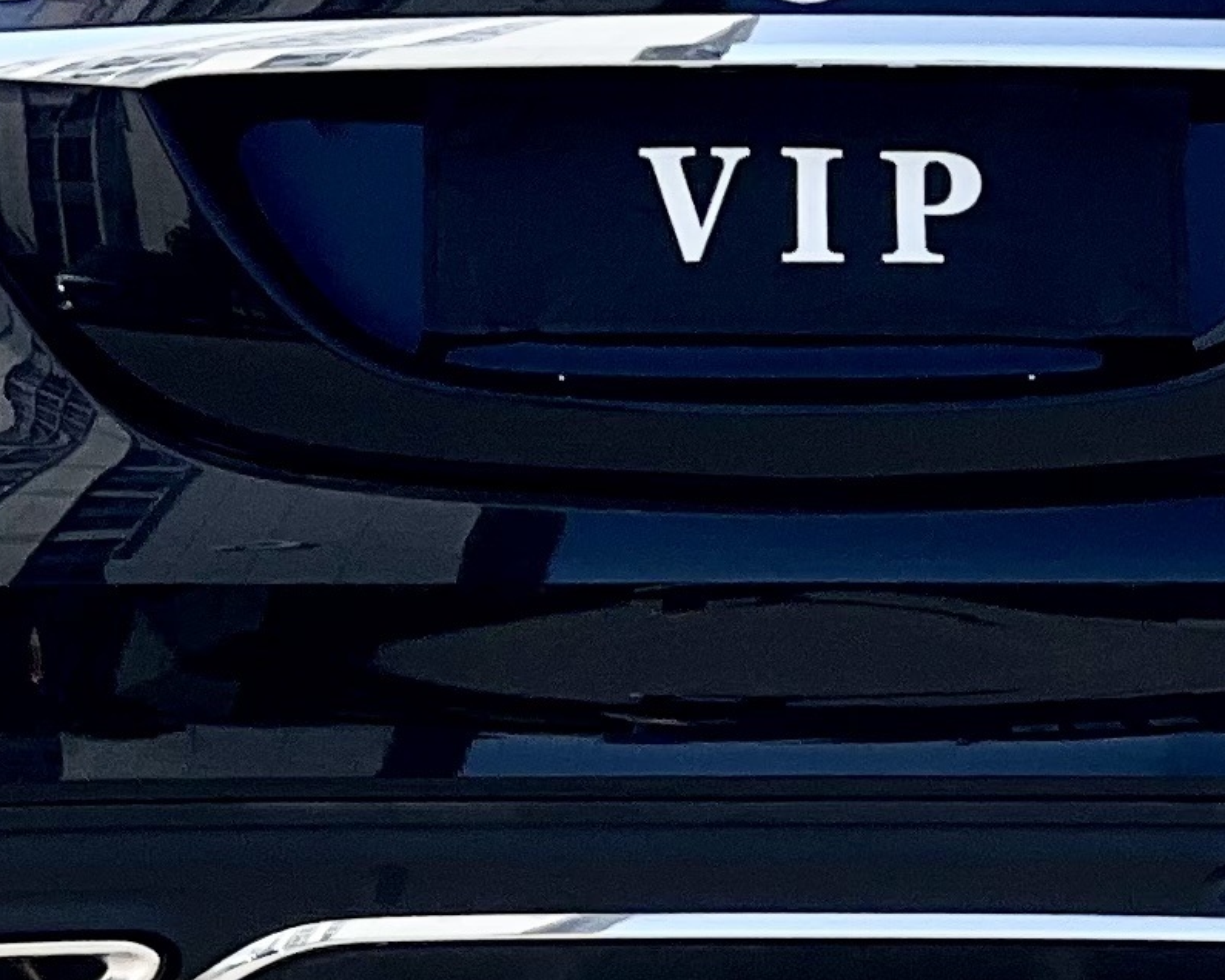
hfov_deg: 5.1
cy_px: 42
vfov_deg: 4.1
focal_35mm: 381
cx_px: 798
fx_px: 13813
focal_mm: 9
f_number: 2.8
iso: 32
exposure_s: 1/362
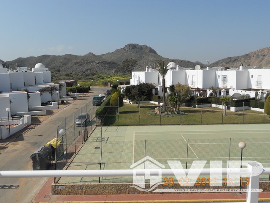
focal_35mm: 32
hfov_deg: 56.8
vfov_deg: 44.2
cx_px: 135
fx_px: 250
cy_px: 102
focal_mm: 5.8
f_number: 3.5
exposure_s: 1/1500
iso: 80
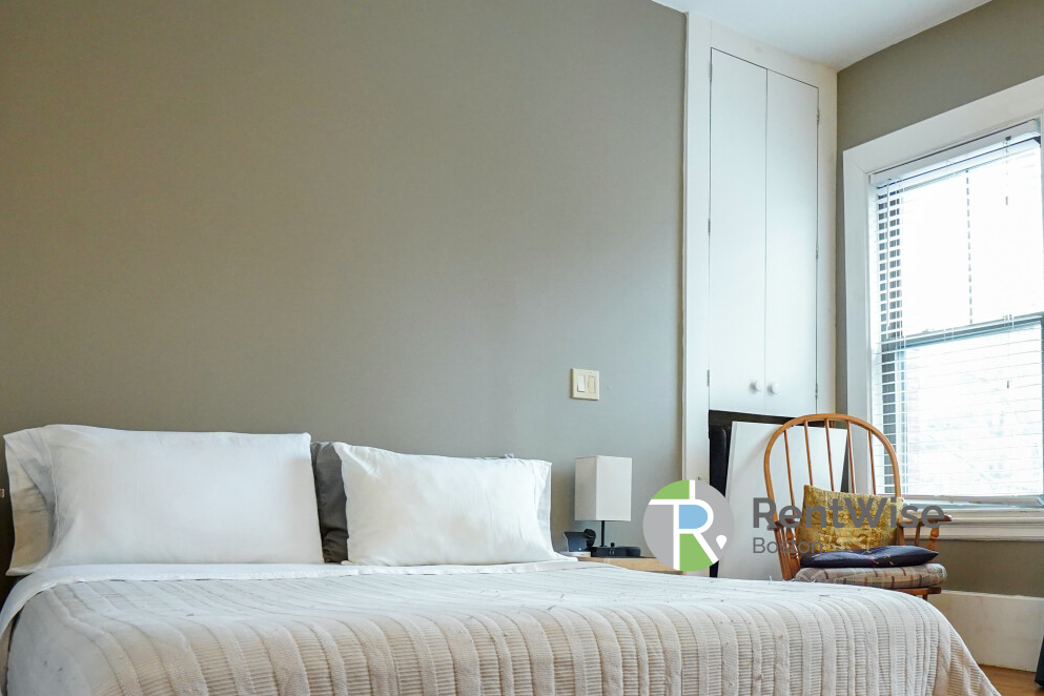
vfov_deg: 38.9
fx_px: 957
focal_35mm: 33
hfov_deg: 54.2
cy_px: 526
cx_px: 798
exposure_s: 1/30
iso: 2500
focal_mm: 16
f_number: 6.3
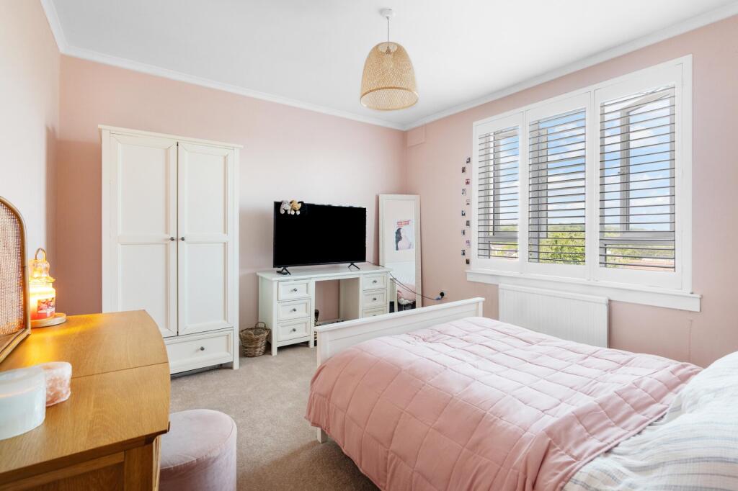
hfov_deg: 96.8
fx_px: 328
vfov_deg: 73.7
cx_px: 369
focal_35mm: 16
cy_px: 246
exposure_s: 1/30
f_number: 7.1
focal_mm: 16
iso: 640
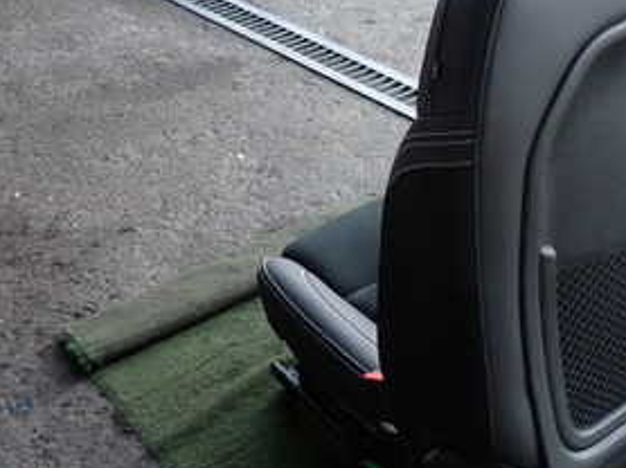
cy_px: 142
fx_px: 976
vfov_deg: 26.8
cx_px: 529
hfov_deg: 34.1
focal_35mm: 54
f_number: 2
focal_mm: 4.5
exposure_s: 1/60
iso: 160
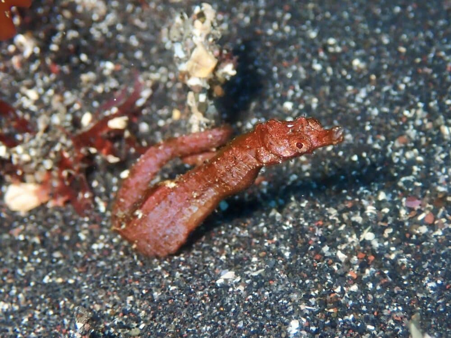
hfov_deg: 29.0
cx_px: 226
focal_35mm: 67
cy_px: 169
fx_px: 873
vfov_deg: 21.9
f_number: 5
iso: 200
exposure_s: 1/125
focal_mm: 11.88
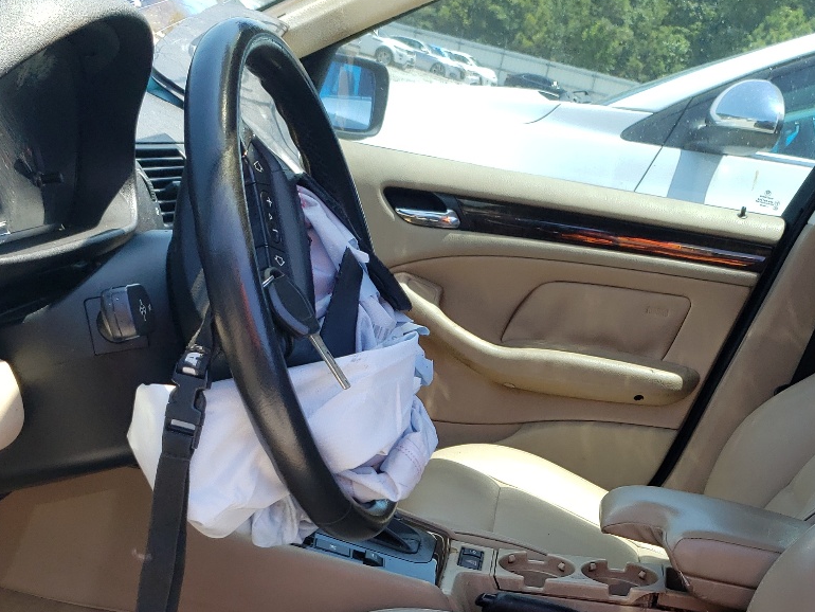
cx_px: 582
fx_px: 1272
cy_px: 605
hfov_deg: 35.0
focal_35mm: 54
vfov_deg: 25.8
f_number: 1.5
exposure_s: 1/526
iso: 50
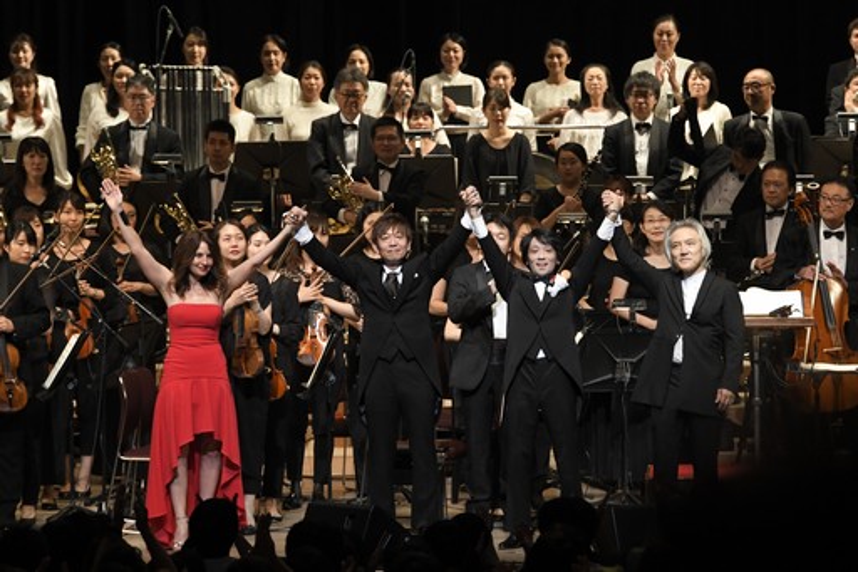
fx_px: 7862
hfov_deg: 6.2
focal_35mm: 330
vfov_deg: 4.2
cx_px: 429
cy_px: 286
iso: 2500
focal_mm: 220
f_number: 4.8
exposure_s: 1/400
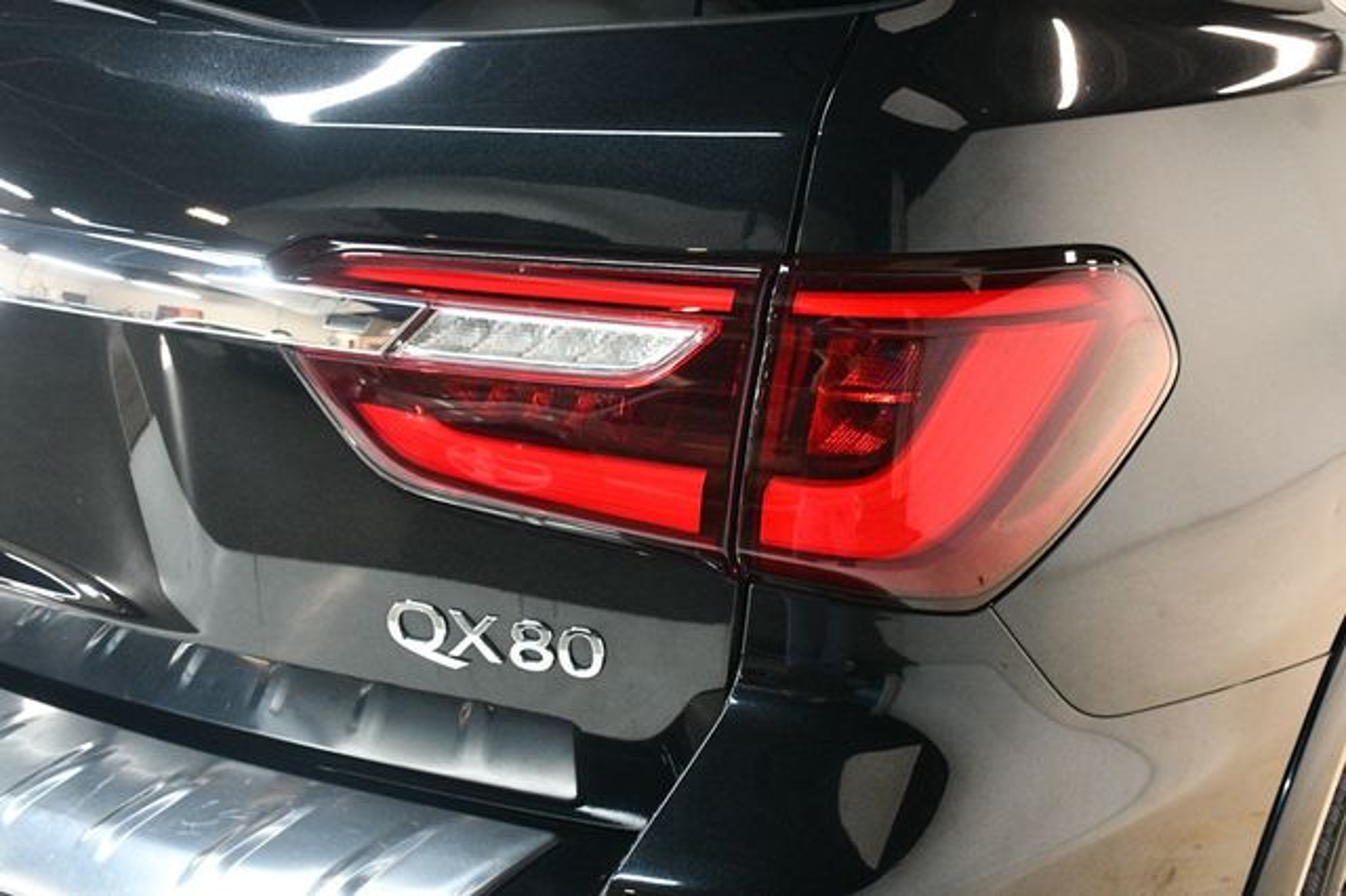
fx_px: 1794
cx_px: 673
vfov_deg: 28.0
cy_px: 448
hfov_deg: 41.1
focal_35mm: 48
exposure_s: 1/60
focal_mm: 32
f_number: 4
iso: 4000
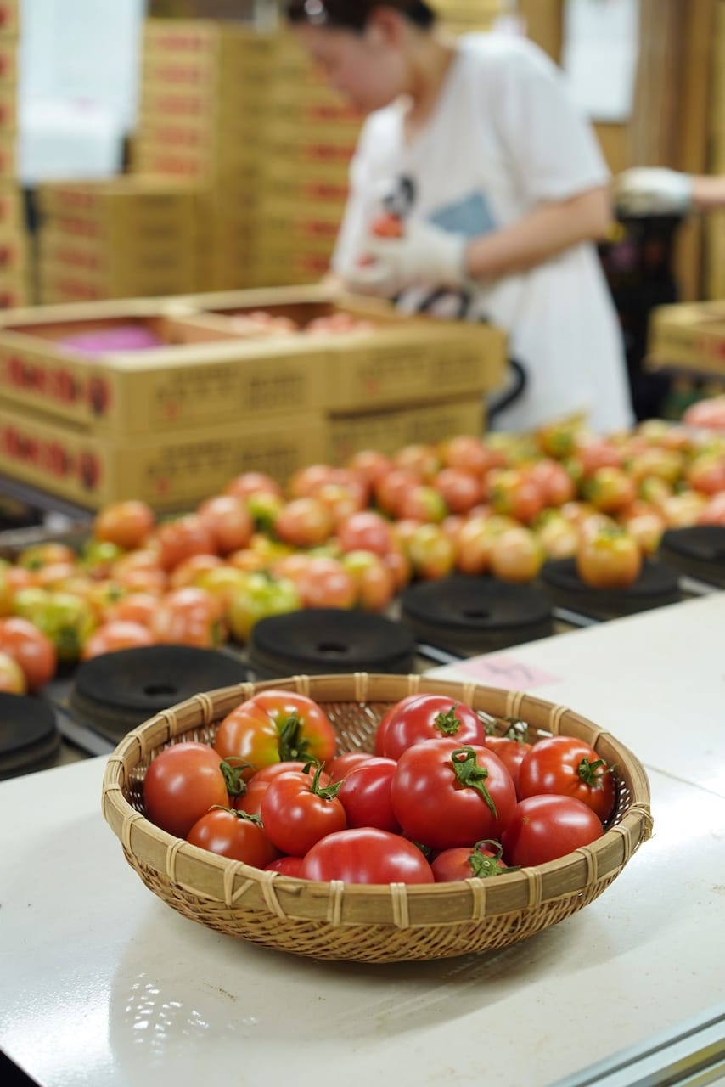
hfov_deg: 24.6
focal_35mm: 55
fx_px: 1660
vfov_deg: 36.2
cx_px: 362
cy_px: 544
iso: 1600
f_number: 4
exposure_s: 1/160
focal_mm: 55
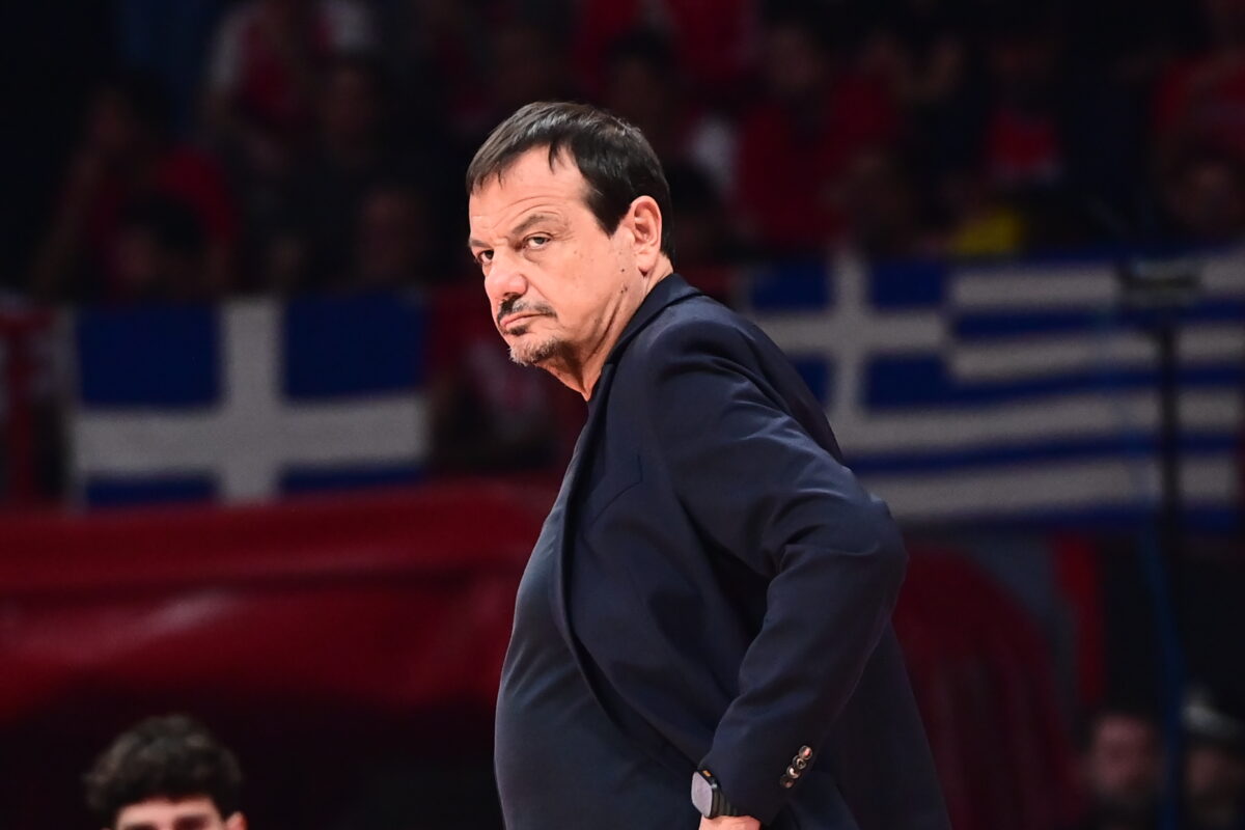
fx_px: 6916
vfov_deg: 6.9
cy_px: 415
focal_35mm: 200
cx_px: 622
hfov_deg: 10.3
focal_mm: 200
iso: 2500
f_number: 3.2
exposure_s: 1/1250
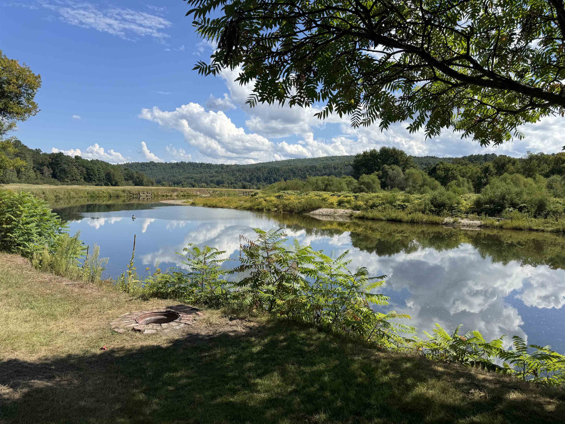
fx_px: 392
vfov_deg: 56.8
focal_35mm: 24
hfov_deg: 71.6
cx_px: 282
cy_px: 212
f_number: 1.78
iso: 80
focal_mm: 6.76
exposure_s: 1/4608
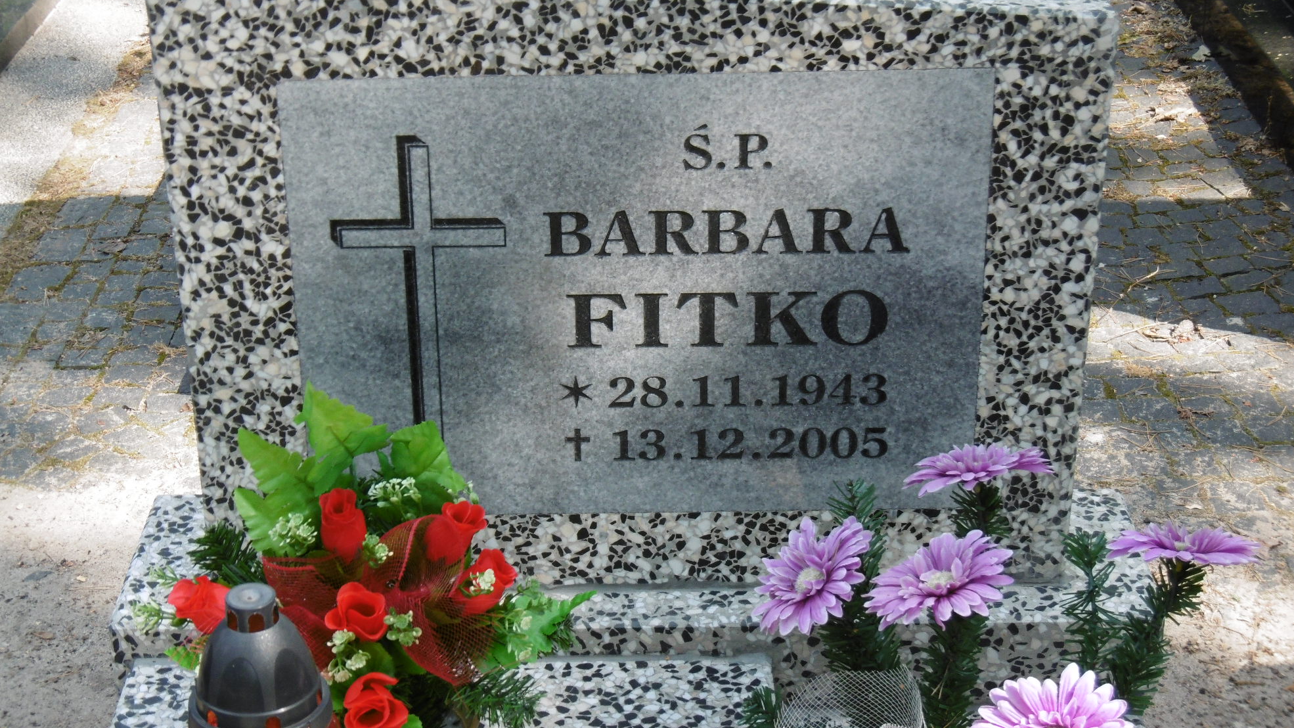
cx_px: 631
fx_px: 2642
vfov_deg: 15.7
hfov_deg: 27.5
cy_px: 332
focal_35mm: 77
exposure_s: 1/100
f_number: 4.4
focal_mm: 12.1
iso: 100
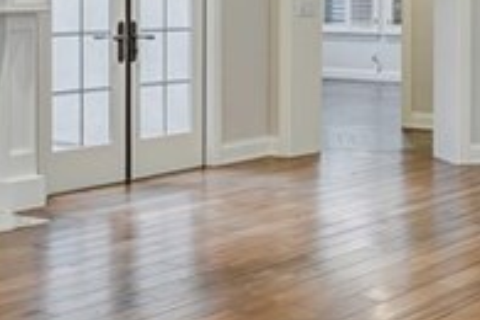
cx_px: 116
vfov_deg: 15.9
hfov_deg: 23.9
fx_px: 1120
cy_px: 0
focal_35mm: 84
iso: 100
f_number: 4
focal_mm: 16
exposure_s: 1/10
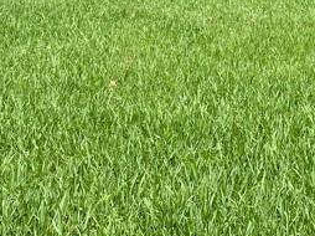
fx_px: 955
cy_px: -222
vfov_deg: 12.5
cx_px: 415
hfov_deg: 17.5
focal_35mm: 105
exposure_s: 1/1429
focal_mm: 4.25
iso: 32
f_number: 1.8
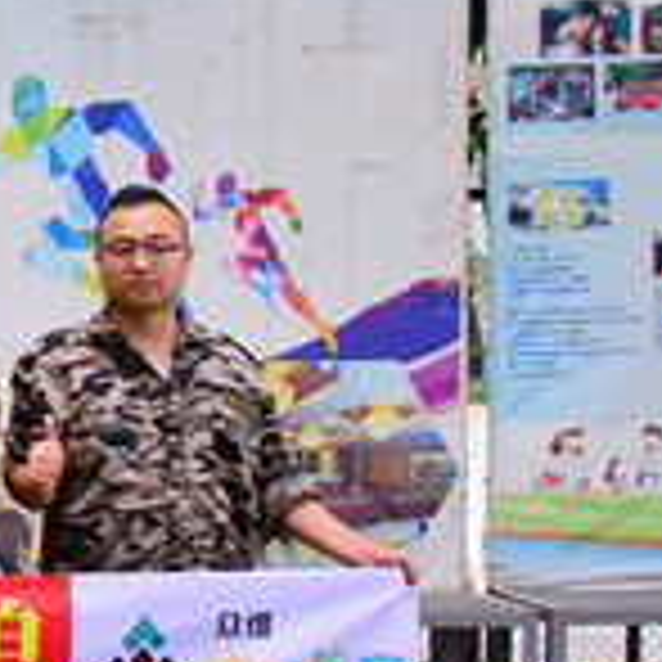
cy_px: 374
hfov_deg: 12.2
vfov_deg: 14.4
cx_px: -788
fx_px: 2618
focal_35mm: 121
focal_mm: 20
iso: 800
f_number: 4
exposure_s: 1/1000
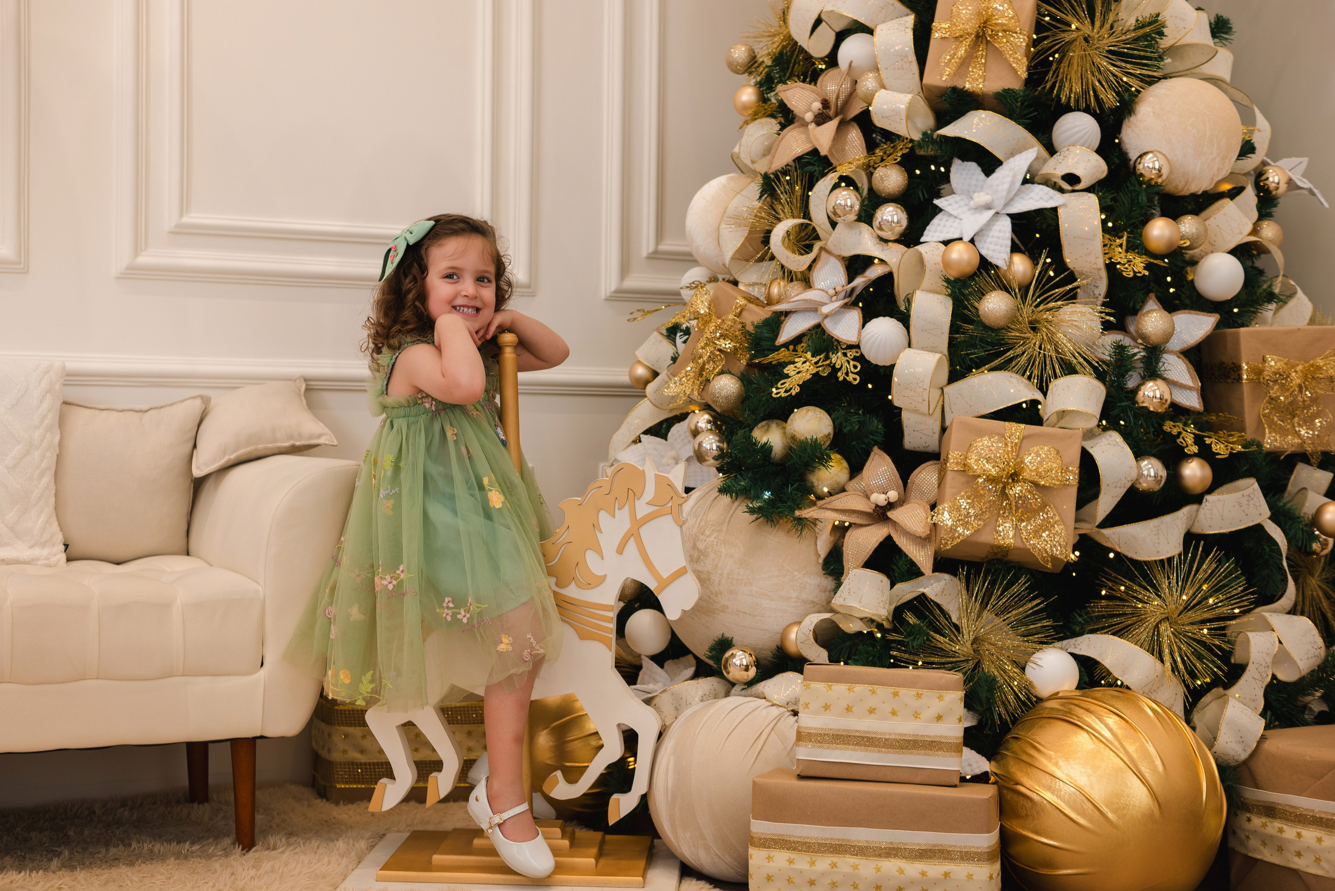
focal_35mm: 50
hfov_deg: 39.6
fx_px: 1855
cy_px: 446
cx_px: 668
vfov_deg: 27.0
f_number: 4
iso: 250
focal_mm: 50
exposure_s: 1/200
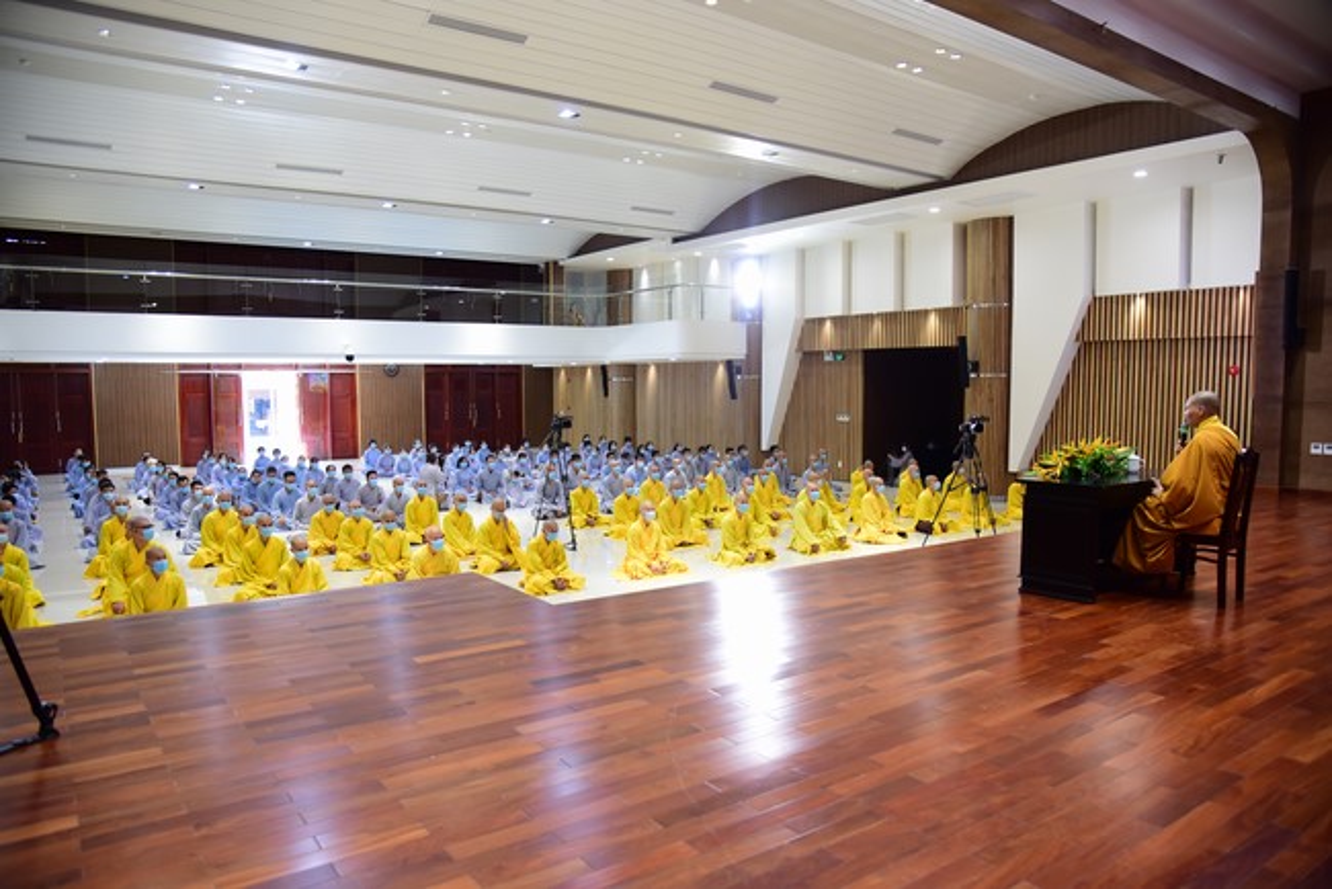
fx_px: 888
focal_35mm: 24
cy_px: 444
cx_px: 666
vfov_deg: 53.2
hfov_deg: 73.7
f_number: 4
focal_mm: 24
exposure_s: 1/60
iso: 800
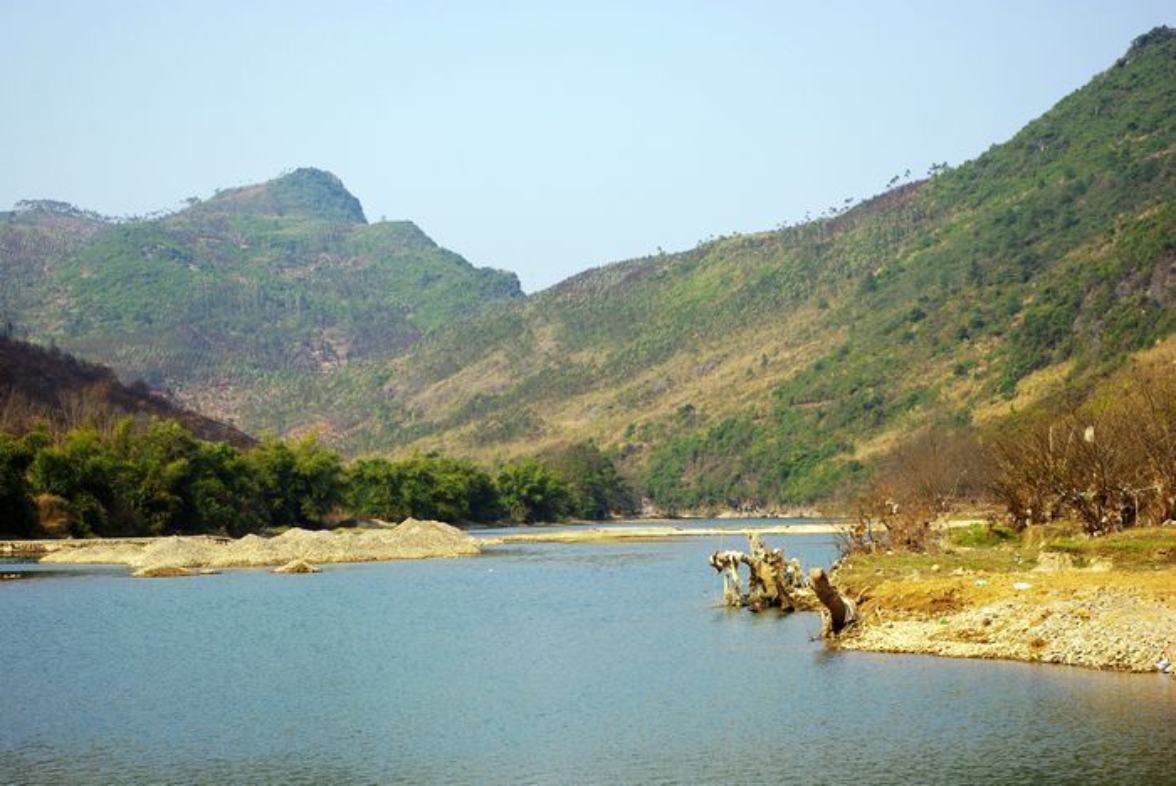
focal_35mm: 82
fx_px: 2681
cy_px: 393
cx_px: 588
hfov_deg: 24.7
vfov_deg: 16.7
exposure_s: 1/250
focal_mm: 55
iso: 100
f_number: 8
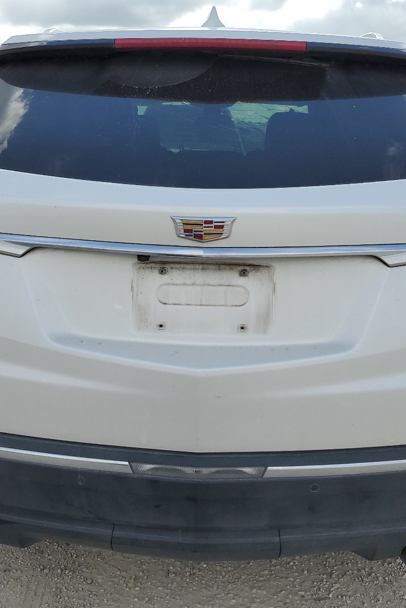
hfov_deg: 36.0
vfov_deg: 51.9
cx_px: 203
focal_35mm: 37
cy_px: 305
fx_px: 625
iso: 50
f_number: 1.5
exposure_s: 1/2500
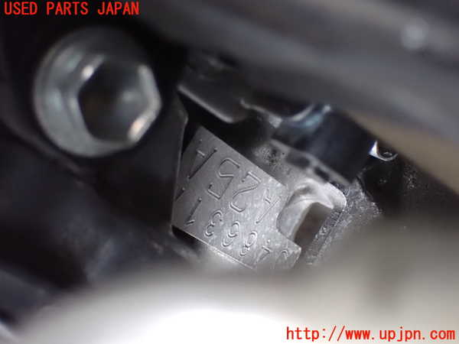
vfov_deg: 19.1
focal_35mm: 77
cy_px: 172
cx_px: 230
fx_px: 1021
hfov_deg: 25.3
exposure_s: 1/60
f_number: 4.1
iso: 1600
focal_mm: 13.65
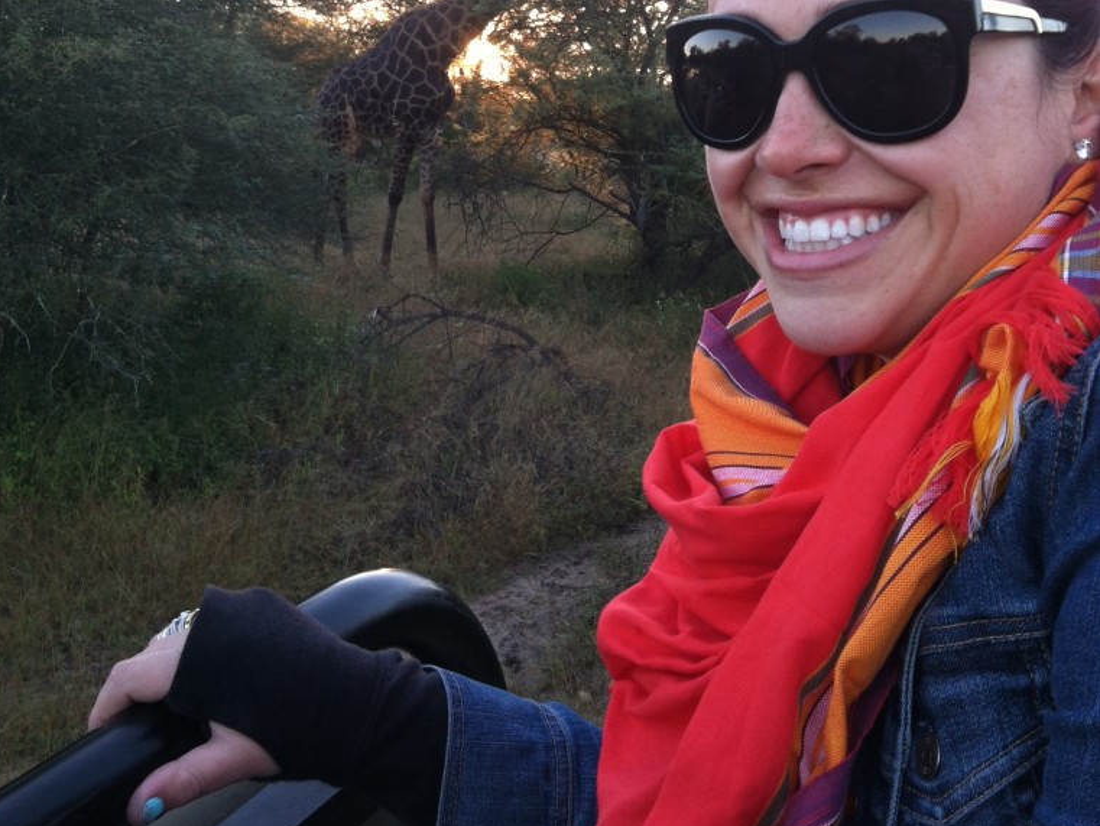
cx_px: 549
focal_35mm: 47
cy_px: 218
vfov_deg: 30.4
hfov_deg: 40.4
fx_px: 1494
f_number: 2.8
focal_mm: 3.85
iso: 80
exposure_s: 1/60
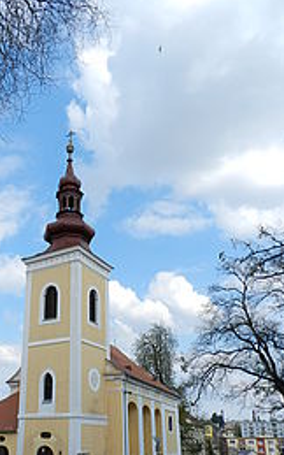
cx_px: 76
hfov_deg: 37.5
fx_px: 408
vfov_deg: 57.1
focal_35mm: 33
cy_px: 295
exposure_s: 1/800
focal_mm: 4
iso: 160
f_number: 4
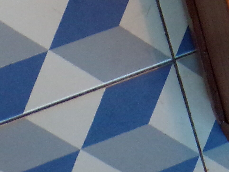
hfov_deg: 9.2
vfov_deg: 7.2
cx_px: 489
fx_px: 1323
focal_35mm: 200
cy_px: -126
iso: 317
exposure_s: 1/17
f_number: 3.4
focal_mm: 7.6
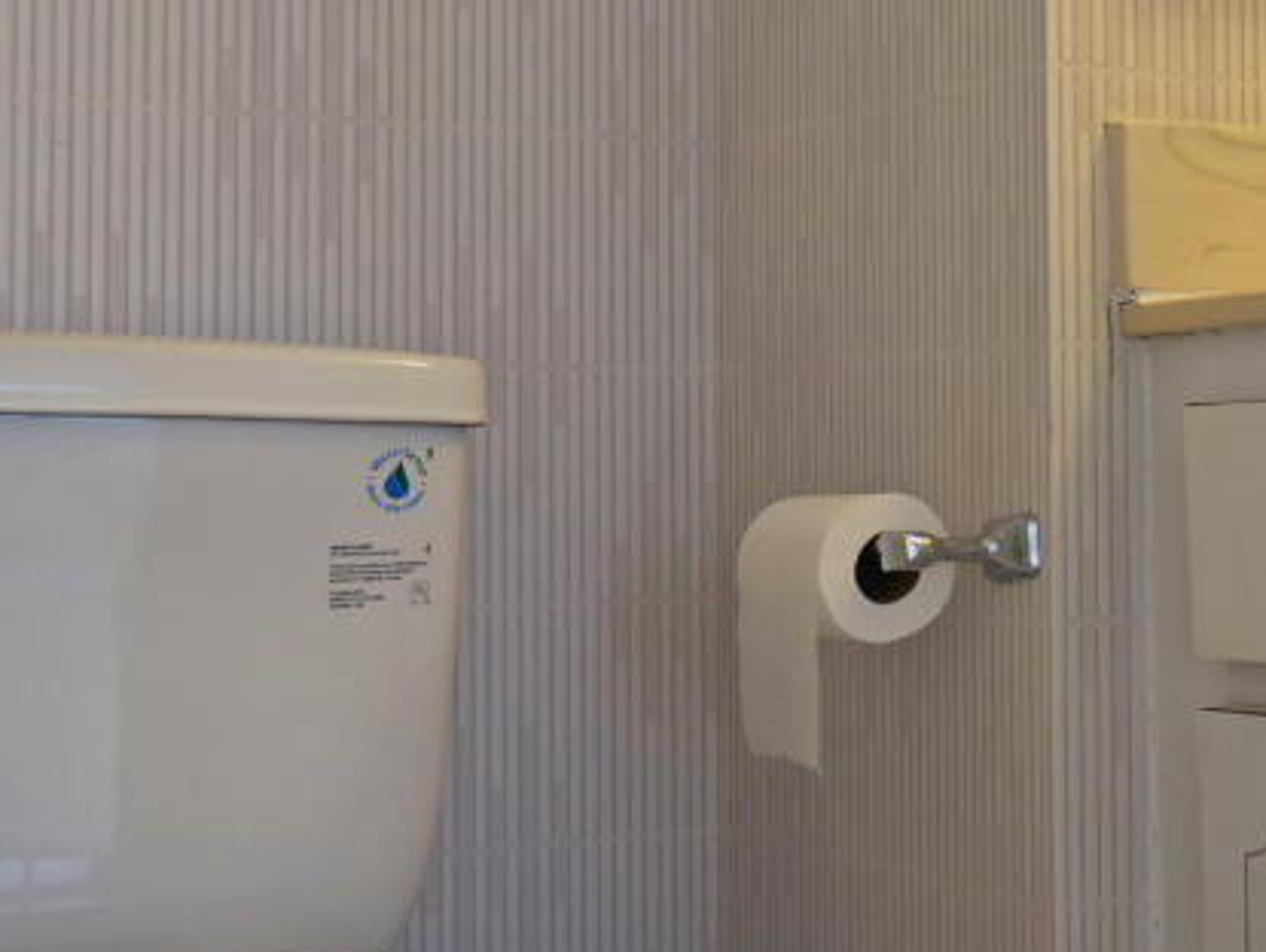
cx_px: 1182
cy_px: 311
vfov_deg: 21.3
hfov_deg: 27.0
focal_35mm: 69
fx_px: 2526
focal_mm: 14
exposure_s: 1/60
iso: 320
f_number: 3.5
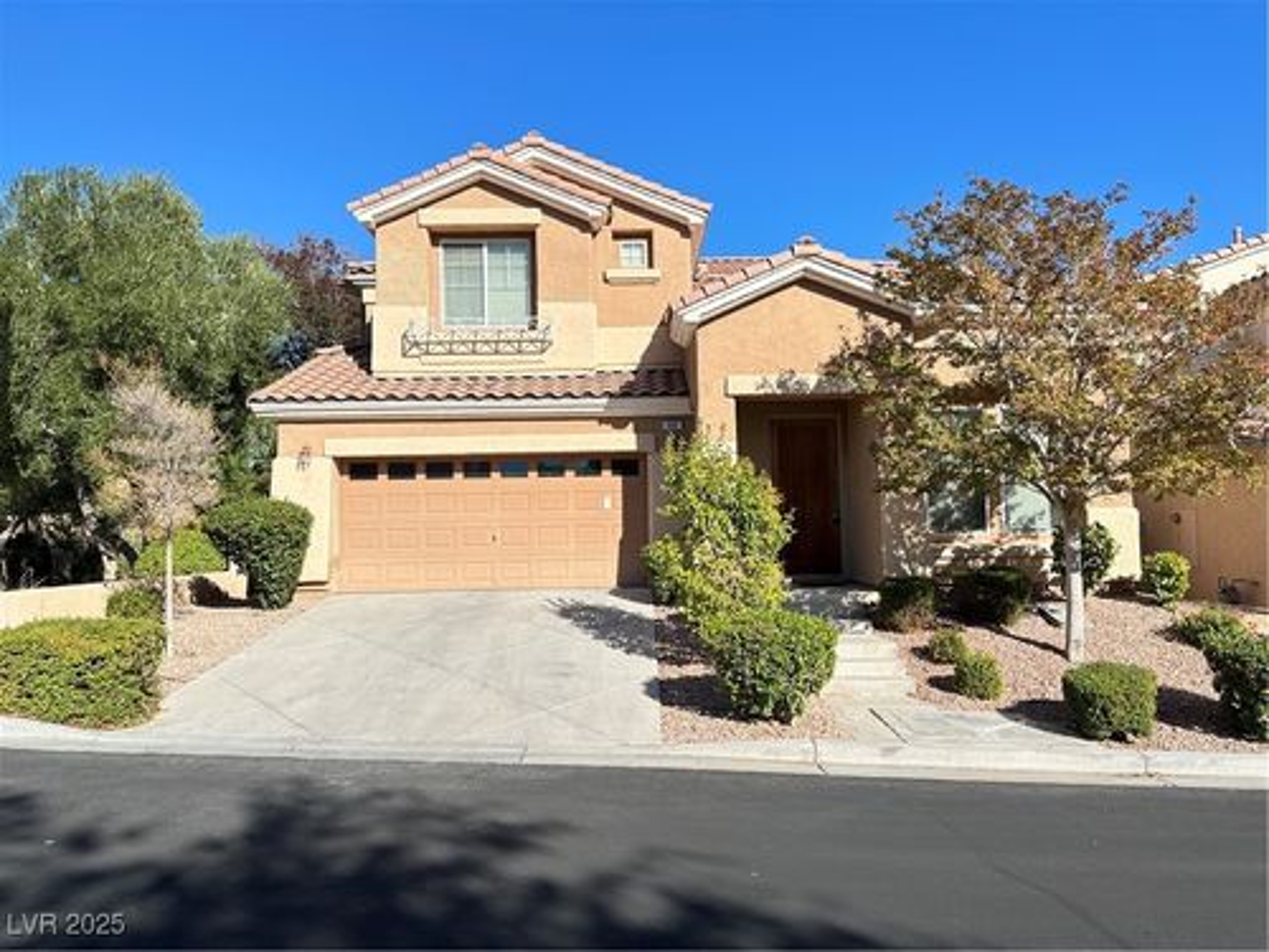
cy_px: 476
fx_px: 880
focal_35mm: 24
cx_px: 634
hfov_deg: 71.6
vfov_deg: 56.8
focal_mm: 6.86
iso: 80
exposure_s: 1/2353
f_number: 1.78
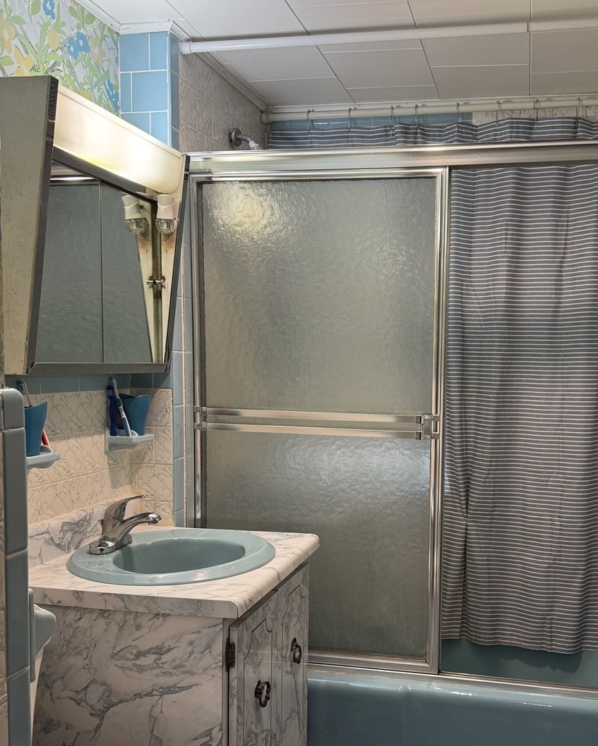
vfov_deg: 52.6
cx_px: 406
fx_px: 752
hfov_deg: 42.7
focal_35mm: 34
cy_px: 429
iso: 125
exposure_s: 1/60
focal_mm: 6.76
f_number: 1.78
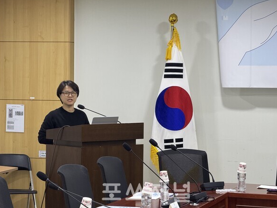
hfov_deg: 16.0
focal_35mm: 123
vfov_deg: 12.1
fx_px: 984
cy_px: 103
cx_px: 139
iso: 160
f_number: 2.8
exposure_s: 1/60
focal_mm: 15.66
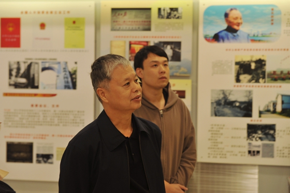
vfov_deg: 19.4
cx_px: 145
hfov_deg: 28.9
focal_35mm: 70
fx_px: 564
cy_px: 96
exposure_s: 1/30
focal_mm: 70
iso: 800
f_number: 6.3
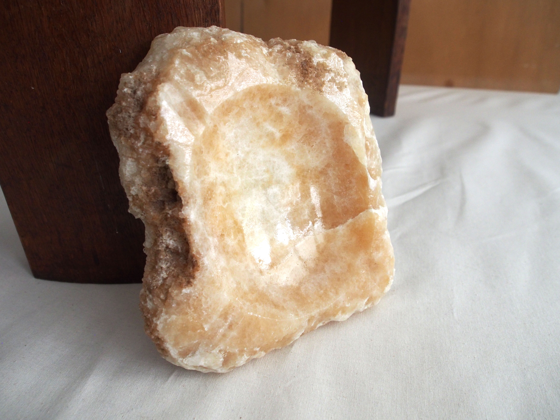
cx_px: 280
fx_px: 421
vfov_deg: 53.1
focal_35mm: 26
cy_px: 210
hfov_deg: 67.3
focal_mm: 13
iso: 800
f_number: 3.7
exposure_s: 1/60
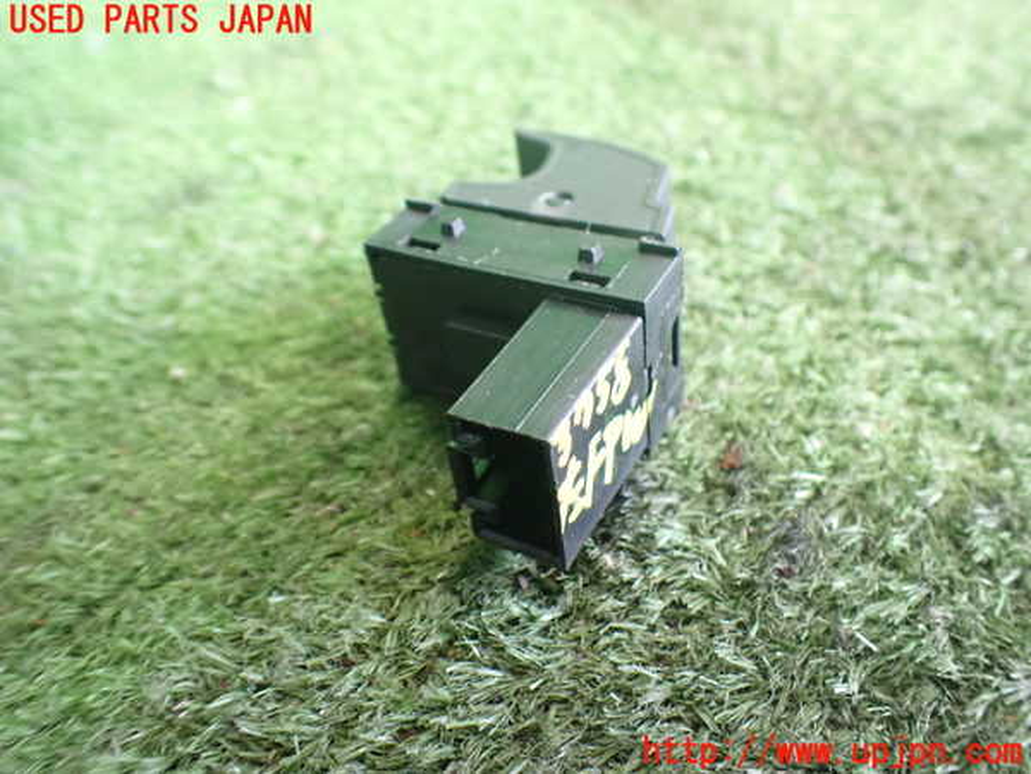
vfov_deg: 46.8
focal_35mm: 30
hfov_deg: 60.0
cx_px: 516
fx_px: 894
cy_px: 387
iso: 800
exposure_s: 1/50
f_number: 2.3
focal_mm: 5.4
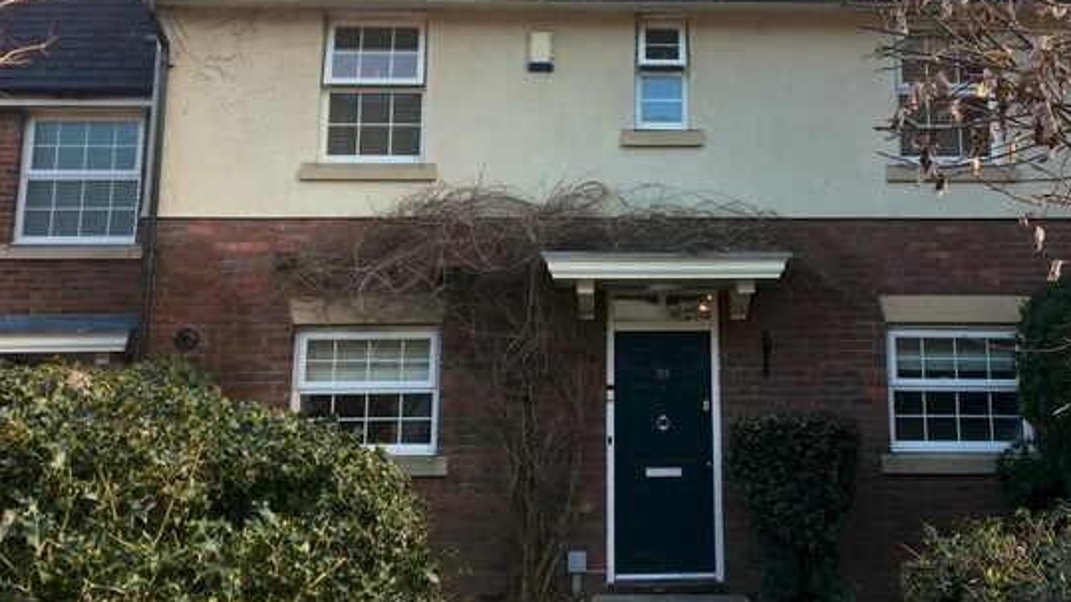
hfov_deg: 49.0
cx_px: 662
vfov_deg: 28.7
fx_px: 1164
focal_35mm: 41
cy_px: 176
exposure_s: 1/170
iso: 25
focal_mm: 4.15
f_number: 2.2
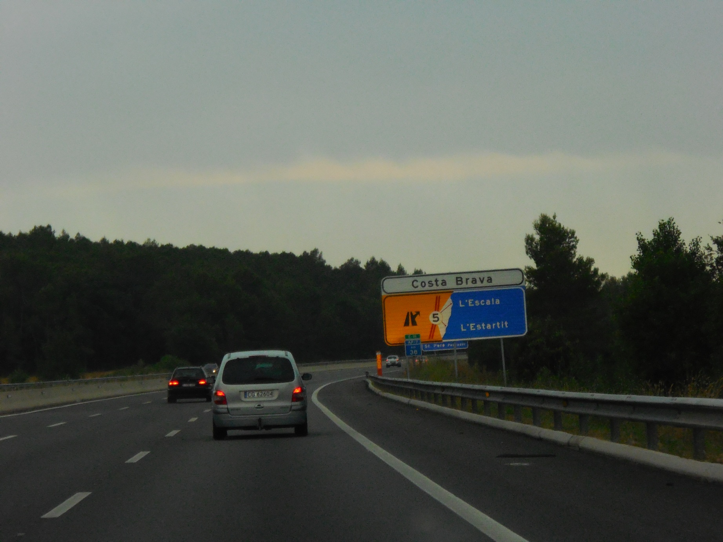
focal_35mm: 156
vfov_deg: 9.5
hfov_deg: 12.7
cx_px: 362
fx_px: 3258
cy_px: 271
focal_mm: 27.6
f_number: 6.5
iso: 800
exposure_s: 1/200
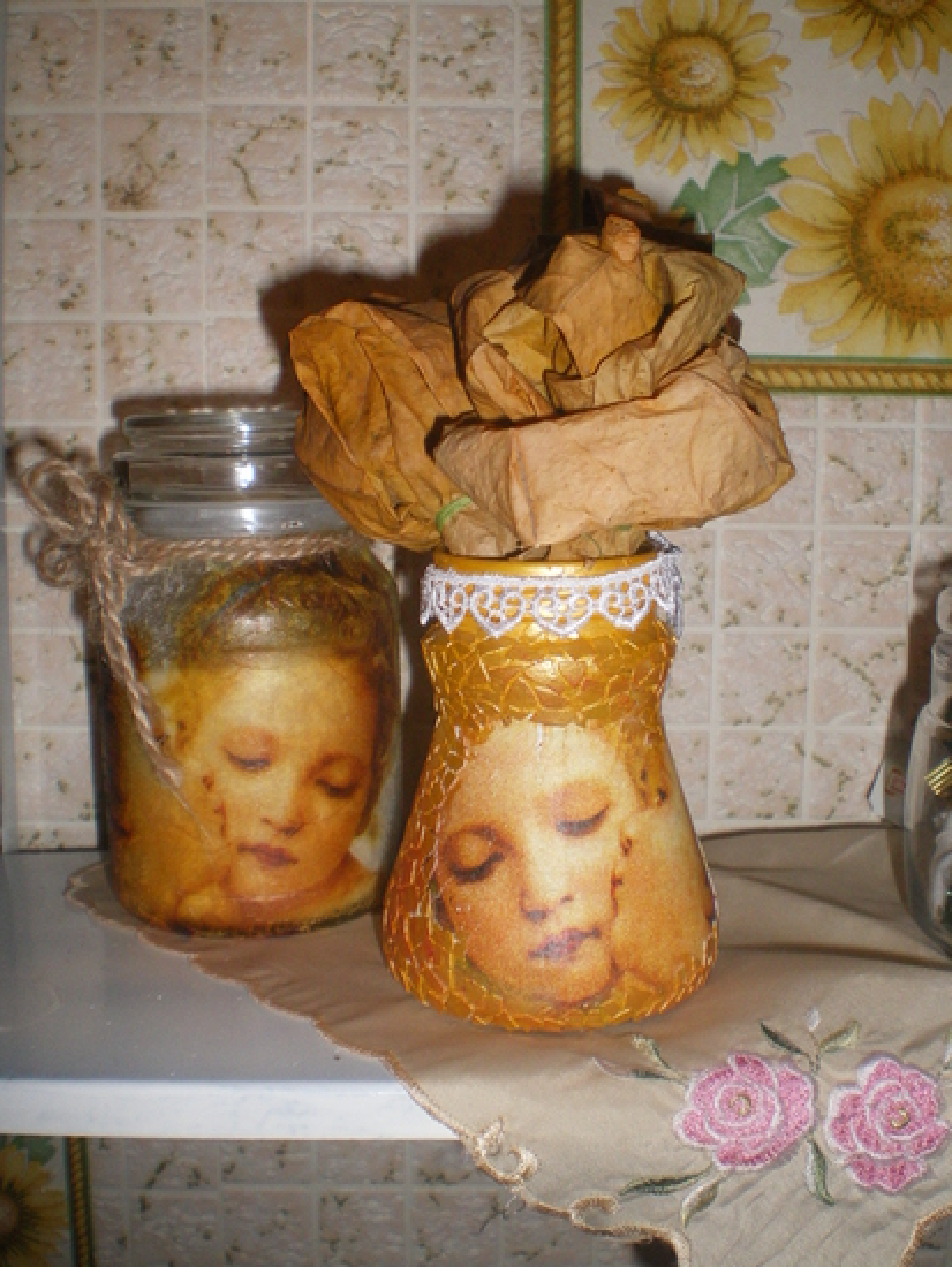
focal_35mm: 38
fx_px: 1392
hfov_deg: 37.7
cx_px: 476
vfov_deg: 49.0
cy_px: 634
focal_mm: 6.3
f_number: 4.6
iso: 250
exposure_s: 1/50
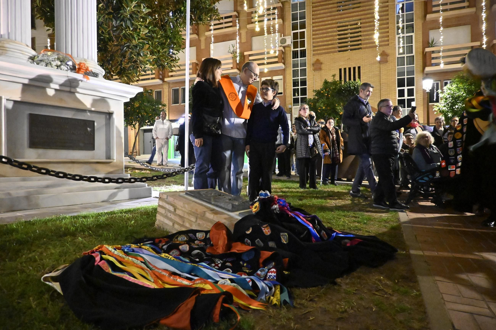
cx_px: 248
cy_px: 165
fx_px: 331
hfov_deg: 73.8
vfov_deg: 53.1
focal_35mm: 24
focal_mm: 16
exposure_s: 1/50
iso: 6400
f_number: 3.5
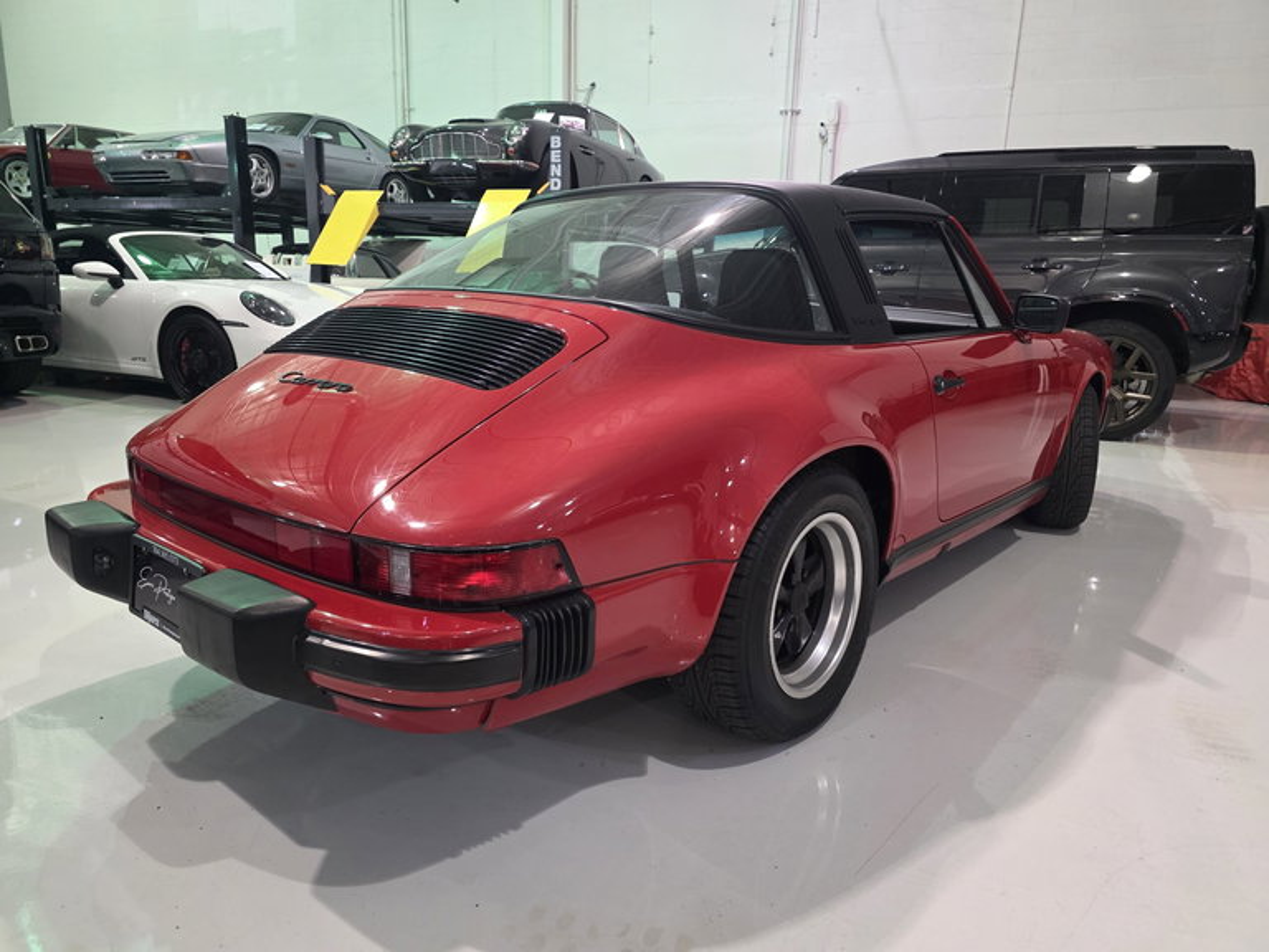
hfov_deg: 73.9
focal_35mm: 23
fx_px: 843
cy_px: 476
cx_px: 634
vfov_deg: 58.9
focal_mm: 6.3
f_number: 1.7
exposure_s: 1/120
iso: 800
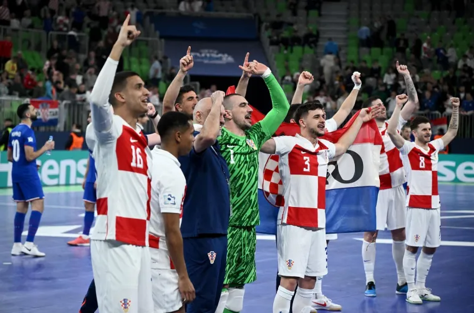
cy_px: 156
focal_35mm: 101
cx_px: 237
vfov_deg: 13.5
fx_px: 1326
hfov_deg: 20.3
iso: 4000
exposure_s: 1/3200
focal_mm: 101
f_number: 4
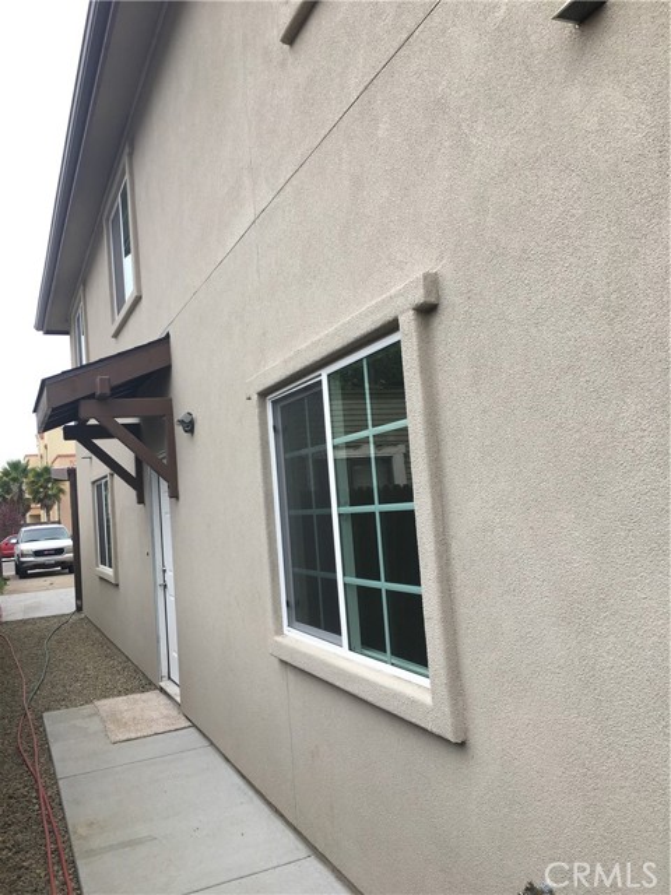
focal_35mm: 29
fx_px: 750
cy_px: 448
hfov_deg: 48.2
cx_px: 336
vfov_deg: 61.7
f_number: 2.2
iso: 25
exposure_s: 1/434
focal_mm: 4.15
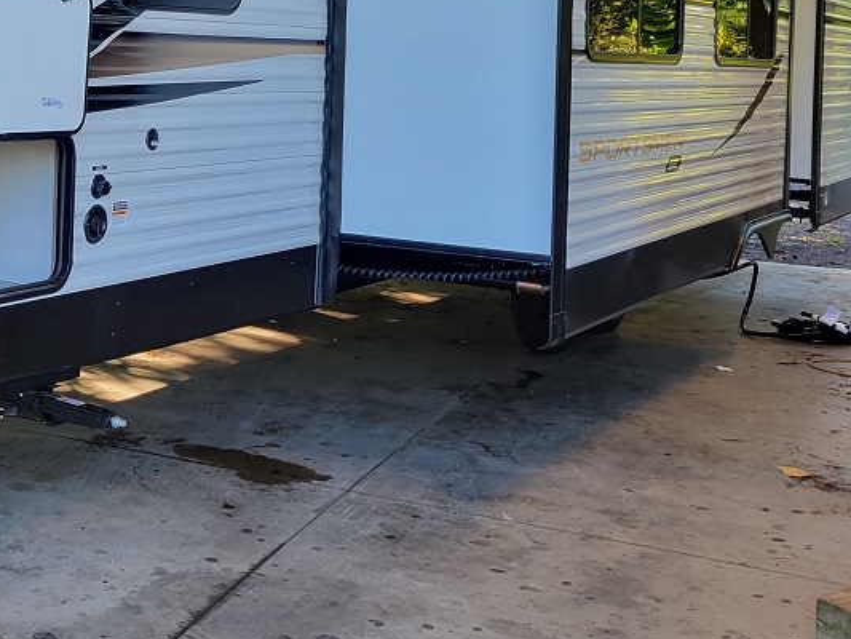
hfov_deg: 30.2
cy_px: 42
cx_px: -21
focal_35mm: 59
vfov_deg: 24.0
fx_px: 1451
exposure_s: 1/120
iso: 50
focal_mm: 5.4
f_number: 1.8
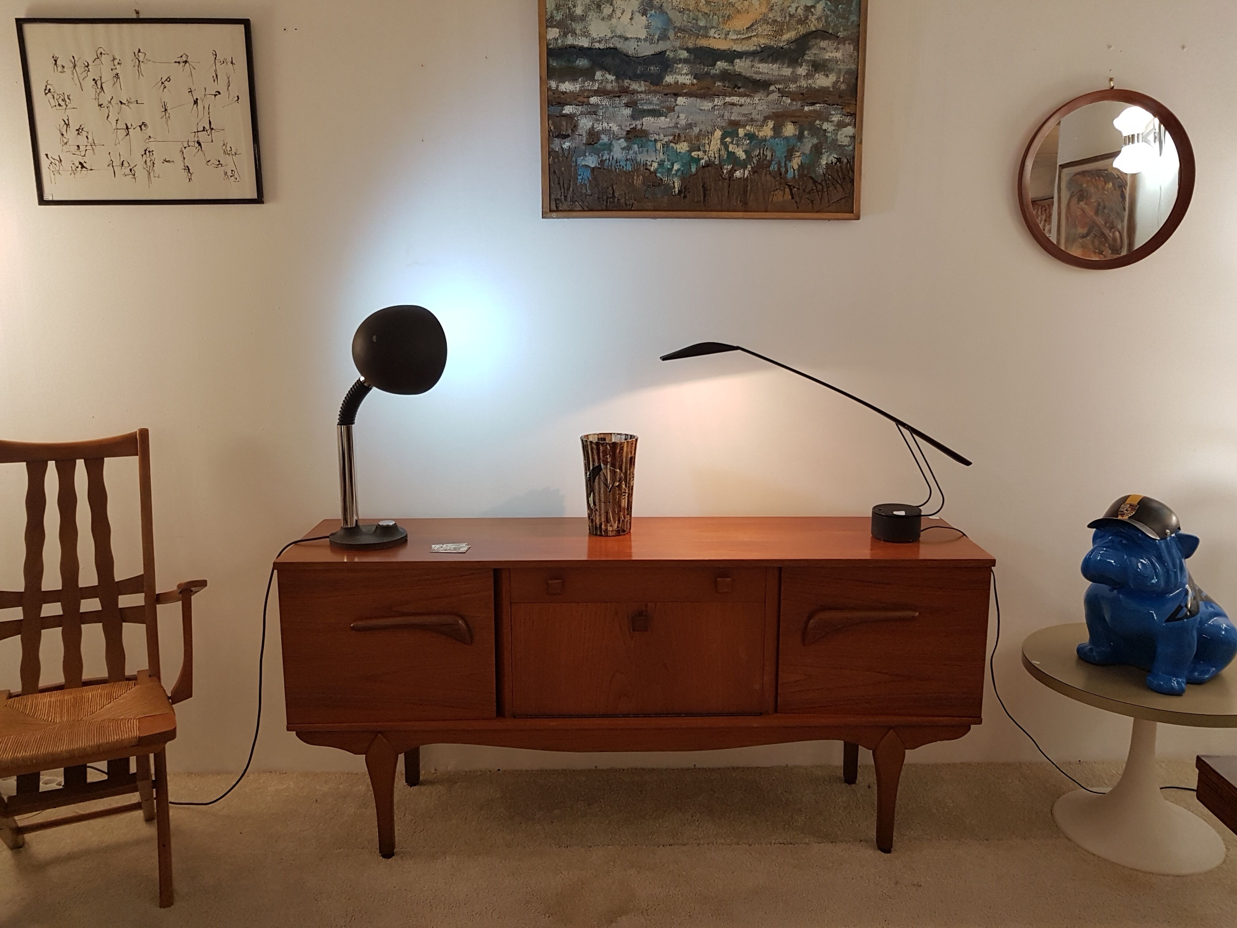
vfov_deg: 53.1
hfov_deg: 67.3
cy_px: 464
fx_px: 929
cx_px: 618
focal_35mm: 26
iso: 125
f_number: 1.7
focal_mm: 4.2
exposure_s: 1/50
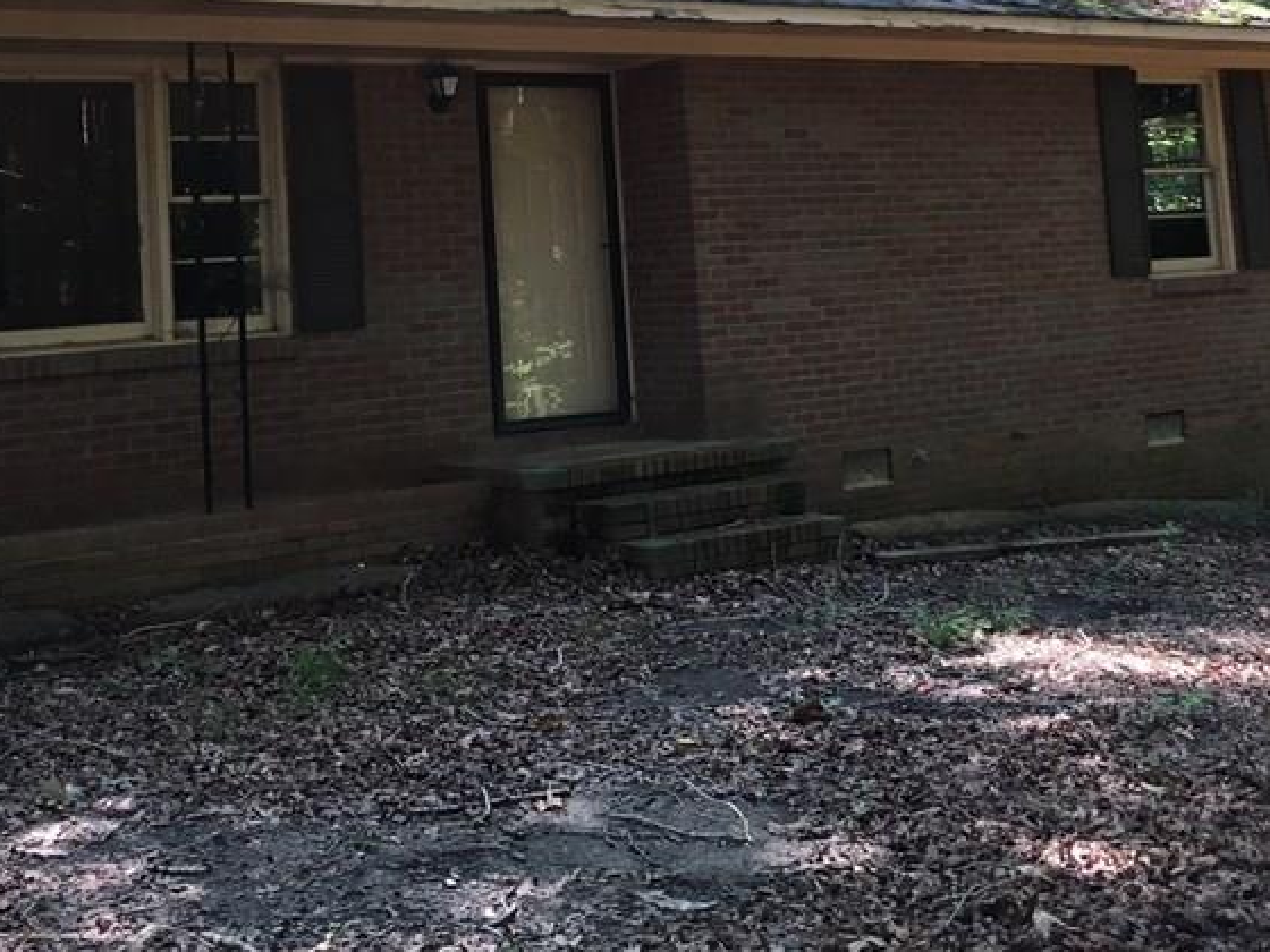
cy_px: 88
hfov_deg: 36.2
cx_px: 640
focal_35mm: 53
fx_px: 1944
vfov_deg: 26.6
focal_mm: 4.15
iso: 25
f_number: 2.2
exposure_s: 1/40
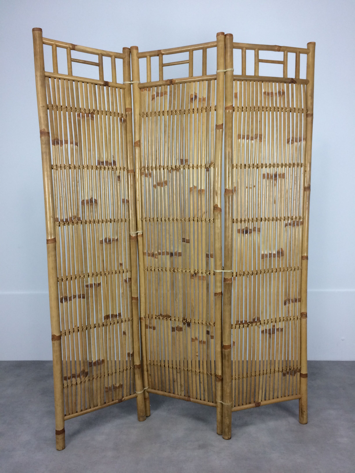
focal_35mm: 29
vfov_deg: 61.7
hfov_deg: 48.2
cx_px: 178
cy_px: 236
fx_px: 397
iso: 50
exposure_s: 1/33
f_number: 2.2
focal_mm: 4.15
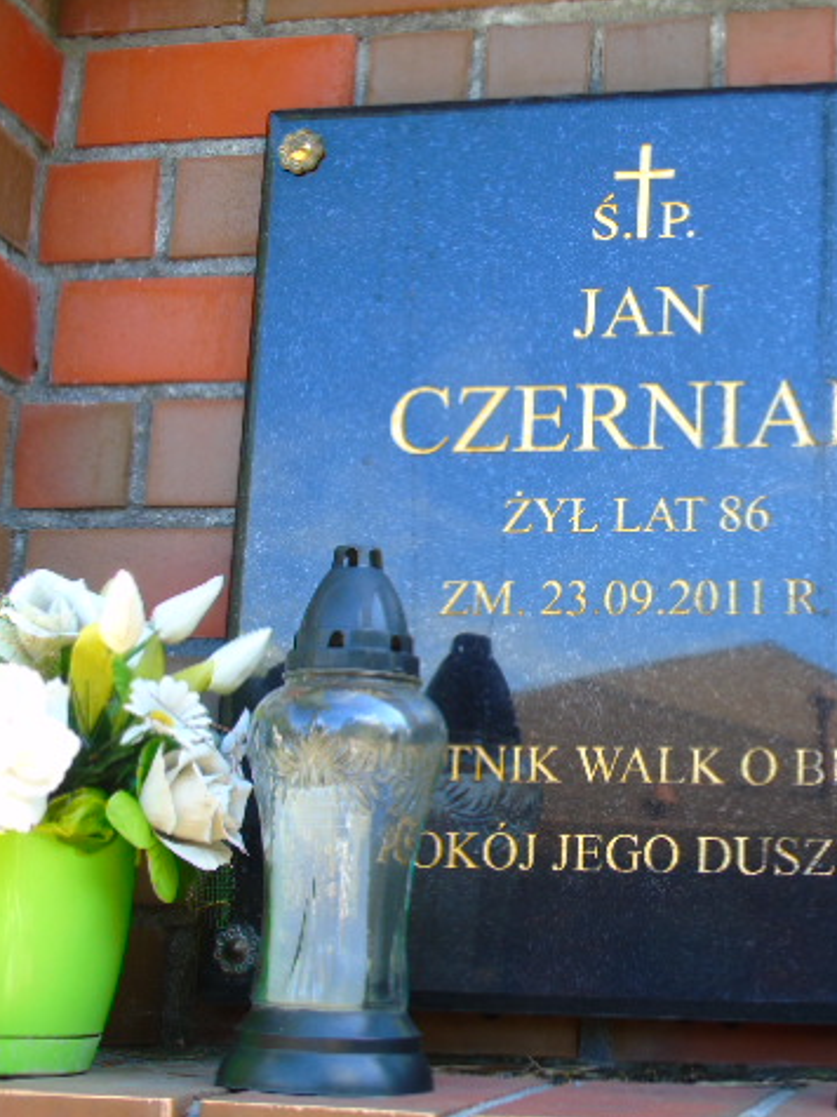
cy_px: 560
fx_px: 2000
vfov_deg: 31.2
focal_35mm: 62
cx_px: 618
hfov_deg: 23.4
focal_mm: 8.2
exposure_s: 1/50
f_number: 4.1
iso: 80
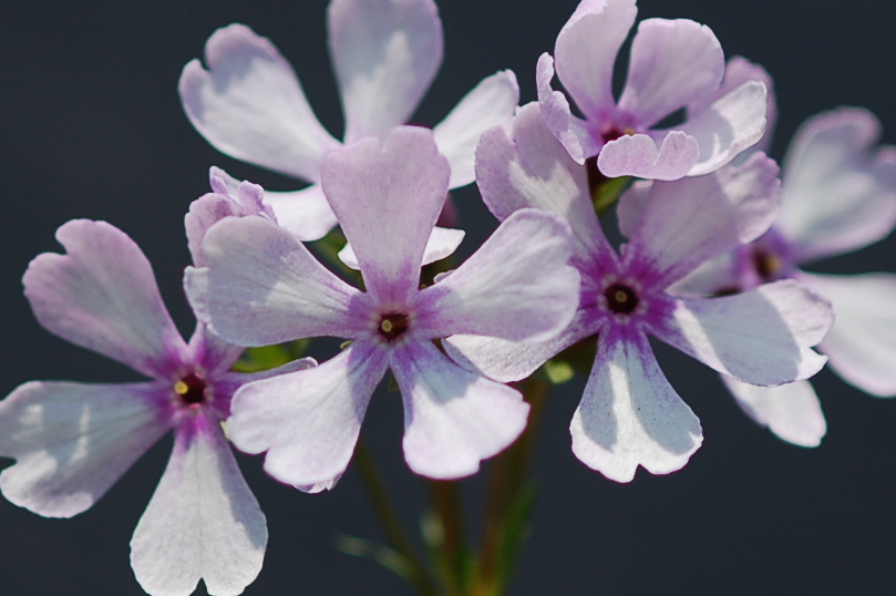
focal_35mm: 293
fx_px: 7285
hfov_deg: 7.0
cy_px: 360
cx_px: 539
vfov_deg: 4.7
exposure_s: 1/4000
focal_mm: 105
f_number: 3.3
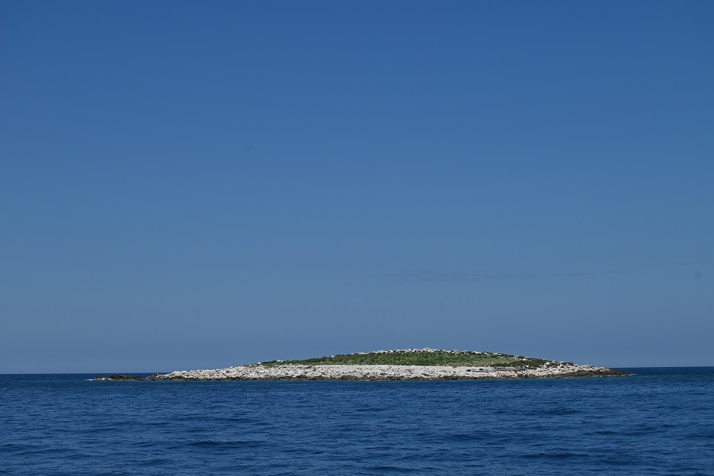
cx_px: 354
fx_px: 1408
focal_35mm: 71
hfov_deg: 28.4
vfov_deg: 19.2
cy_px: 241
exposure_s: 1/800
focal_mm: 70
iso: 100
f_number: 7.1
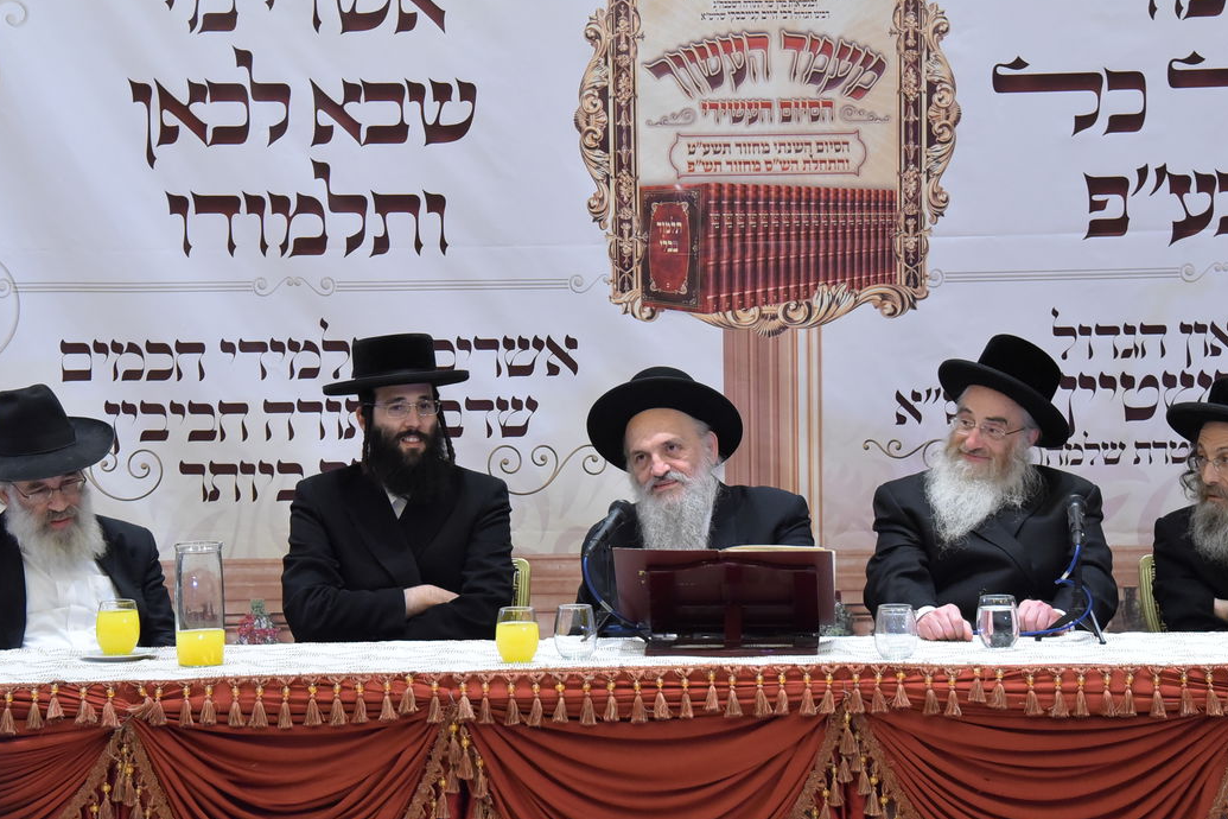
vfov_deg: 9.7
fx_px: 4843
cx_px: 668
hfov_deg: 14.4
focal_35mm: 142
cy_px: 450
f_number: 5.6
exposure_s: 1/80
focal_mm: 105
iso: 4000
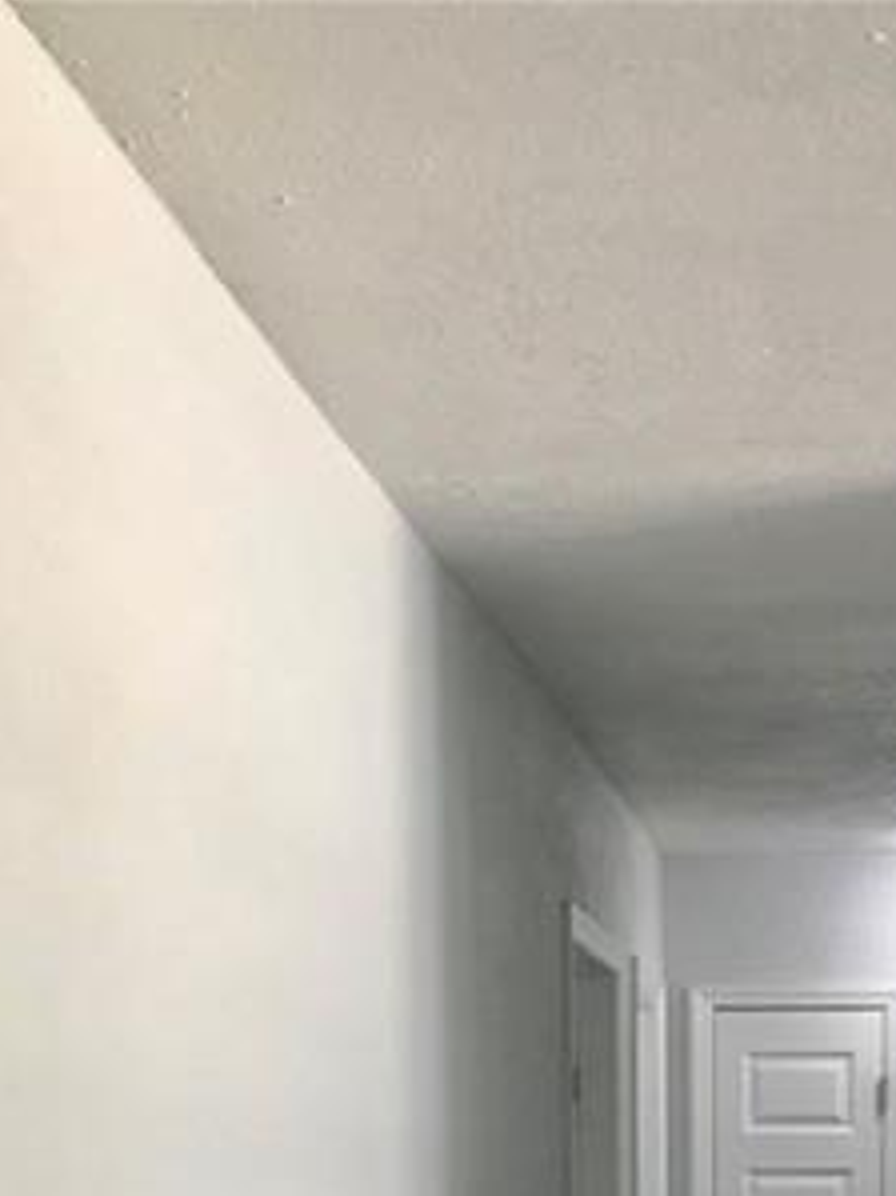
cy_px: 1532
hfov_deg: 20.1
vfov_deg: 23.9
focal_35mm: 72
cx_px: 764
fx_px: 2487
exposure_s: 1/40
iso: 20
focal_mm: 3.99
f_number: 1.8
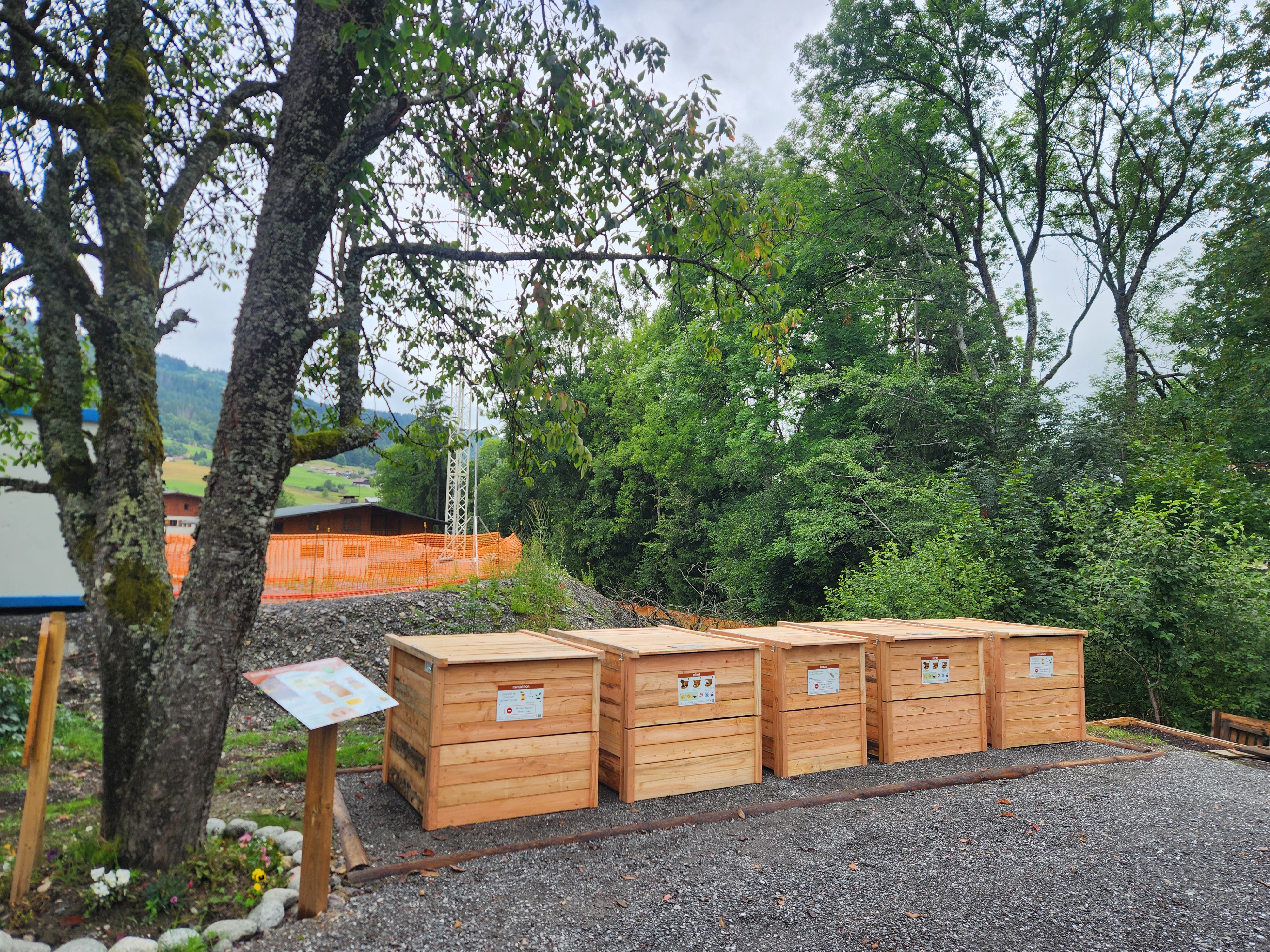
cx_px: 635
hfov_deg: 73.9
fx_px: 844
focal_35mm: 23
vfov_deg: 58.9
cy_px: 476
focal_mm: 5.4
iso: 20
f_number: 1.8
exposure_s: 1/394
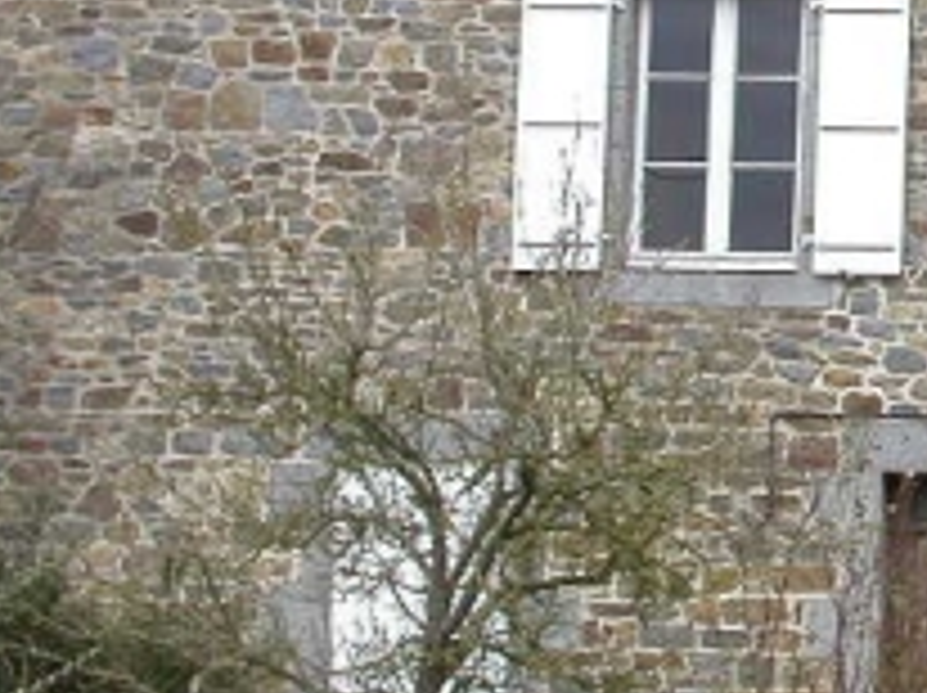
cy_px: 90
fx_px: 3370
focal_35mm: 126
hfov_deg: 14.9
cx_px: 1260
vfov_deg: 11.7
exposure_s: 1/129
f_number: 4.7
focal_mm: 7.85
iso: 100
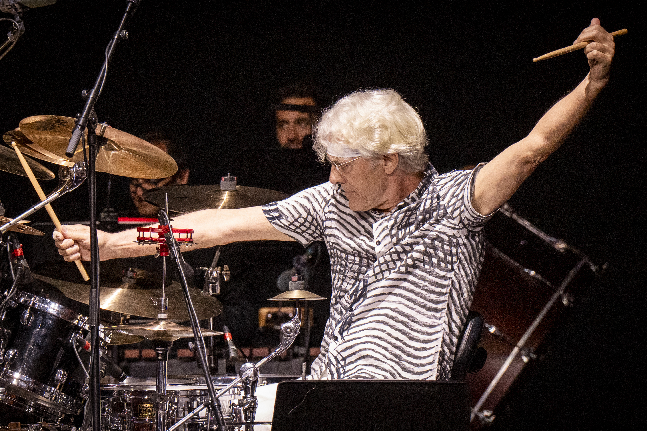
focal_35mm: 300
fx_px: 5390
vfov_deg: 4.6
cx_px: 324
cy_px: 216
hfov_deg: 6.9
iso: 4000
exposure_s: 1/320
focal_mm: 200
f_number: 5
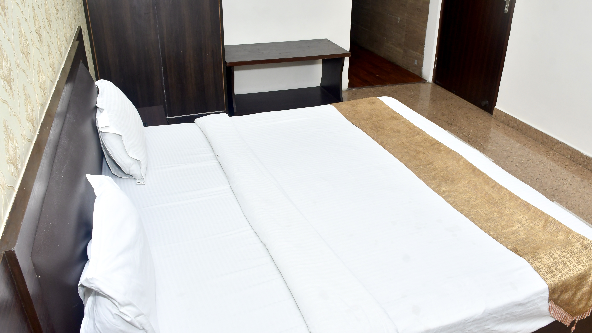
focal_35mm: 29
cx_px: 303
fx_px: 455
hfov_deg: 66.1
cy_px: 157
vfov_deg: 40.2
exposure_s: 1/125
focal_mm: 18
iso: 640
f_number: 8
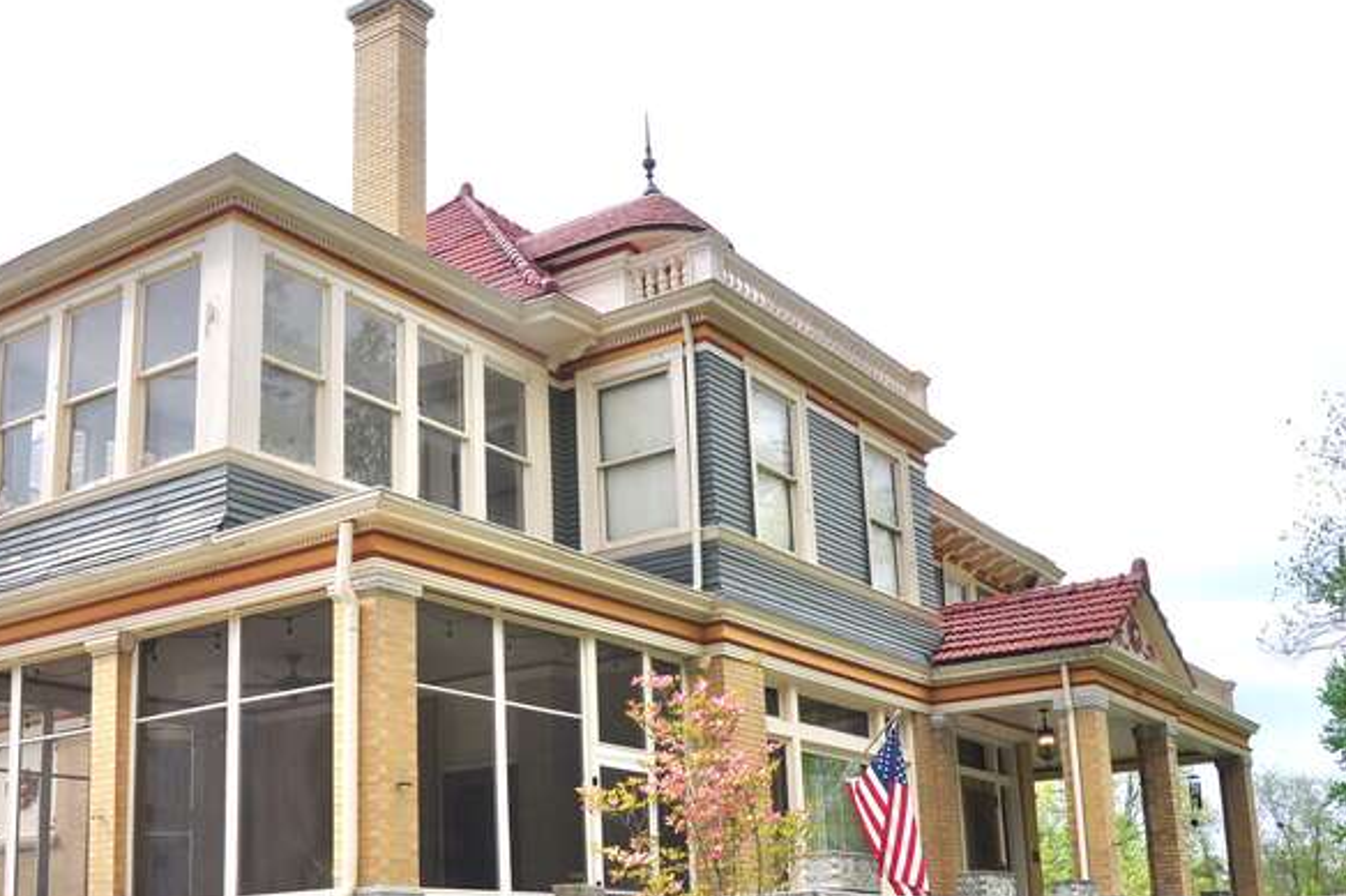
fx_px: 1383
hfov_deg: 51.3
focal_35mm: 37
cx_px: 500
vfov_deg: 35.8
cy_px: 552
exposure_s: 1/250
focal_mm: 18
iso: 220
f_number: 10
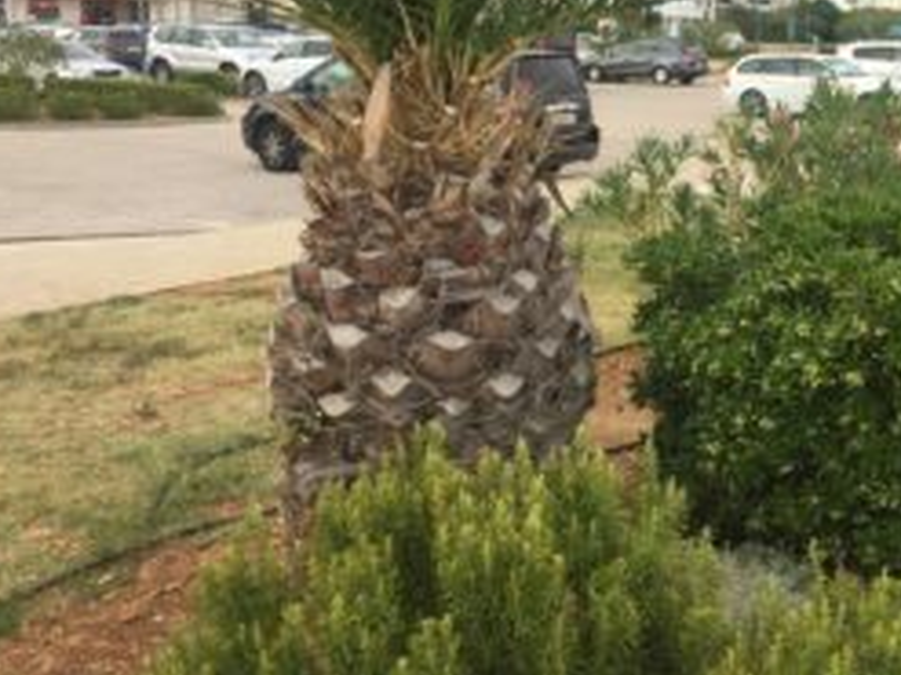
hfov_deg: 39.0
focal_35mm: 47
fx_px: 1223
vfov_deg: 30.4
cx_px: 711
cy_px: 175
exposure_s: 1/370
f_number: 2.2
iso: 32
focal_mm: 4.15
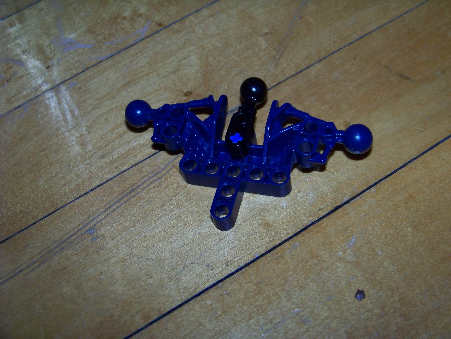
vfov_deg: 29.7
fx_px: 638
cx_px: 226
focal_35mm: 49
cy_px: 170
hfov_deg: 38.9
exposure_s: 1/30
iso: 200
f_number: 2.8
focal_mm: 7.6
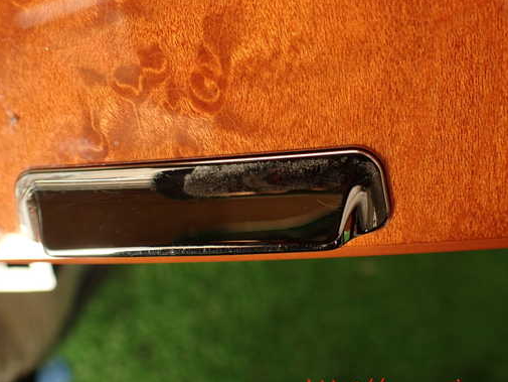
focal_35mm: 38
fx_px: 558
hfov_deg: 48.9
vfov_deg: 37.7
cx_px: 232
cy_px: 175
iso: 125
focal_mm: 5.79
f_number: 2.4
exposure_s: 1/60
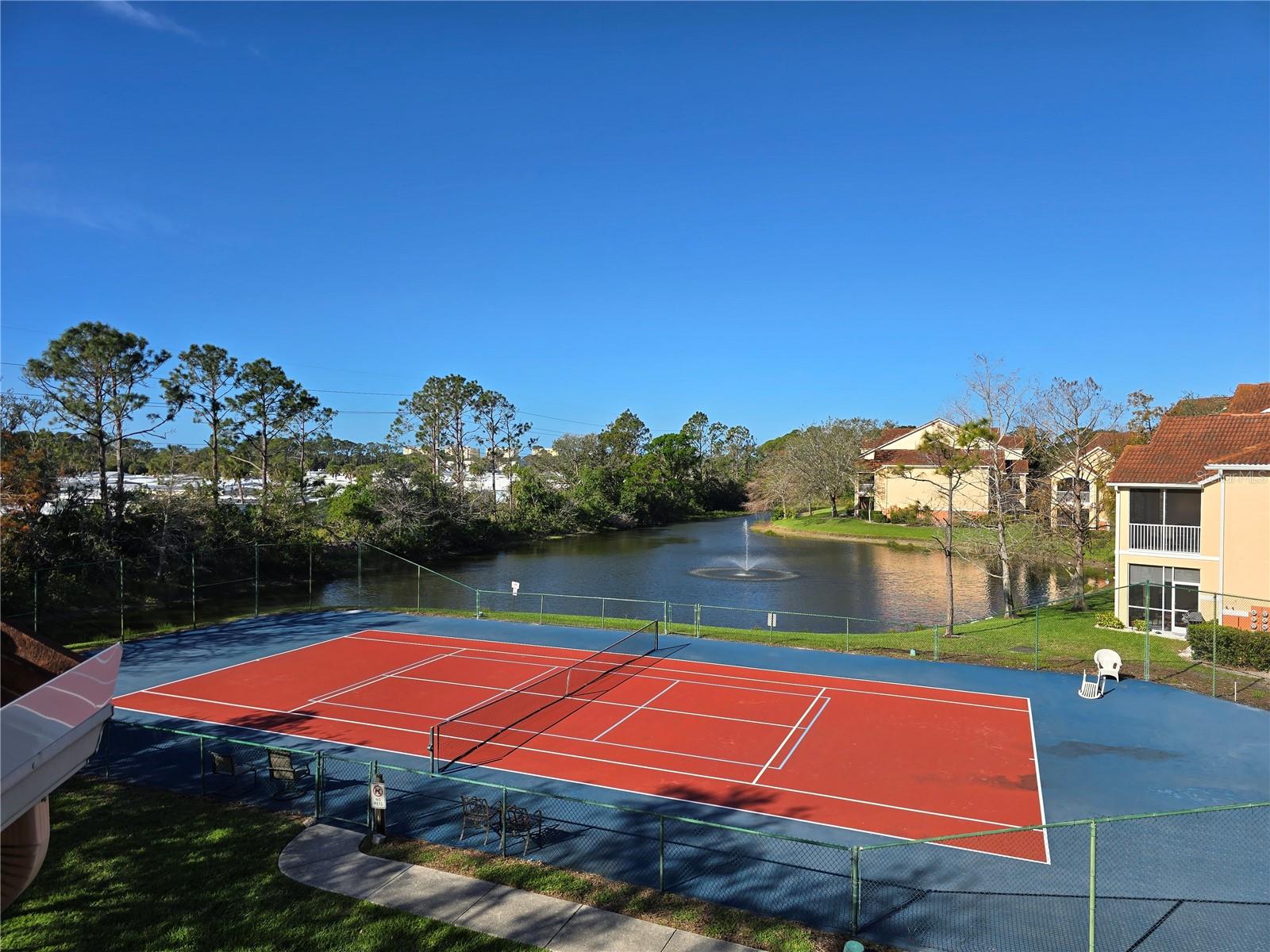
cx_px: 635
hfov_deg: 73.9
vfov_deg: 58.9
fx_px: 844
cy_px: 476
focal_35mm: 23
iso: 12
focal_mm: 6.3
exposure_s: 1/919
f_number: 1.7
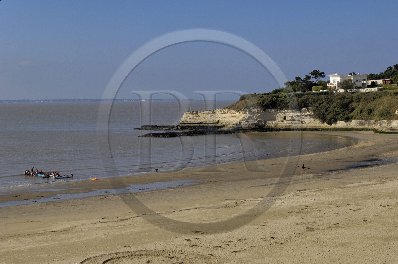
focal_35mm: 72
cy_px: 132
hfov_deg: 28.1
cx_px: 199
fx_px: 795
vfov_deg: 18.9
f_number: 13
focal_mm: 48
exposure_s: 1/160
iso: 100
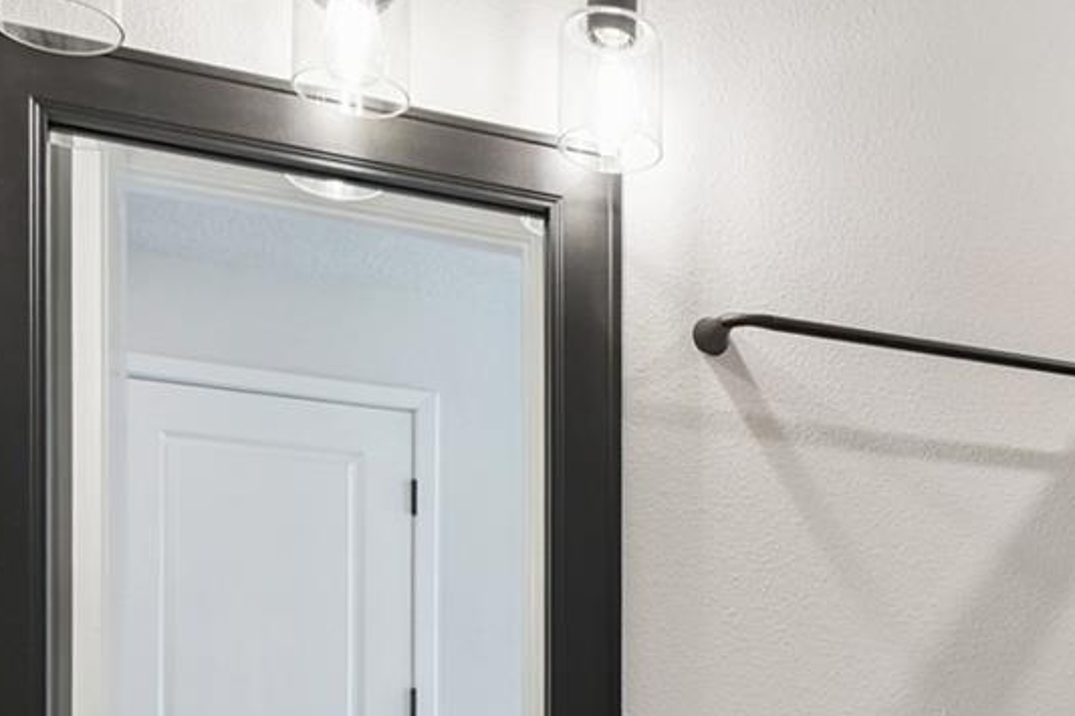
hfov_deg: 41.1
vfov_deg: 26.3
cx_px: 908
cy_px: 875
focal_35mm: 45
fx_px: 1343
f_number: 7.1
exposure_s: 1/5
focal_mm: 10
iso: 100
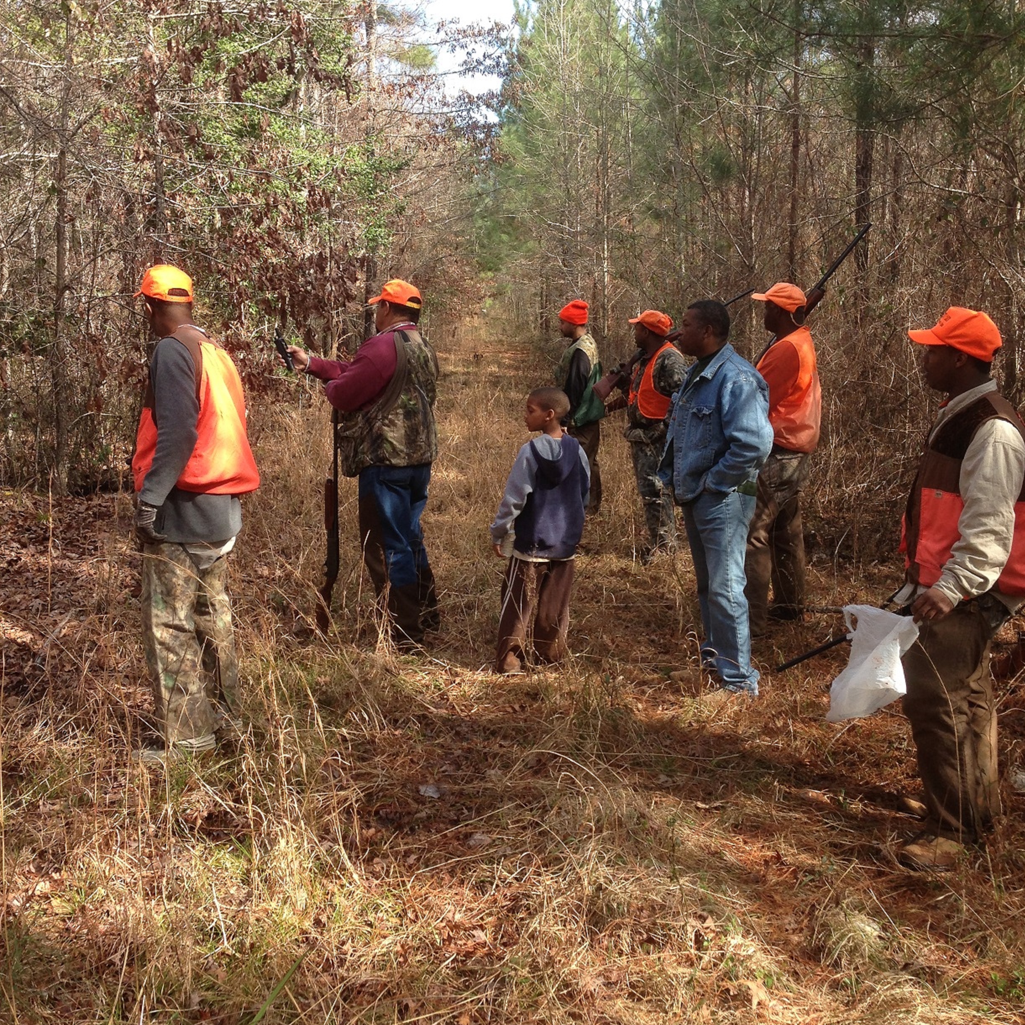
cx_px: 513
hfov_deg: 42.8
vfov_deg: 42.8
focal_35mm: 39
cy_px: 457
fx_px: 1307
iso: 50
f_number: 2.4
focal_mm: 4.13
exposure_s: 1/287
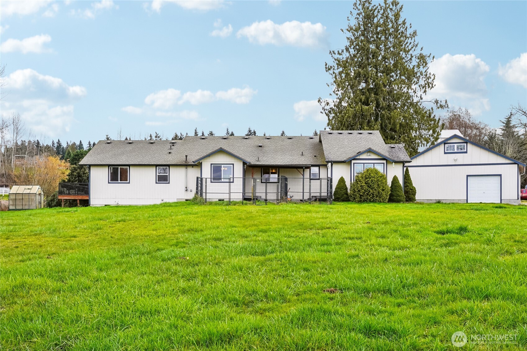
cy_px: 176
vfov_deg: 36.9
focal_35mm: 36
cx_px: 264
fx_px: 527
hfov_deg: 53.1
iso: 160
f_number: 8
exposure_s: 1/125
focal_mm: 24
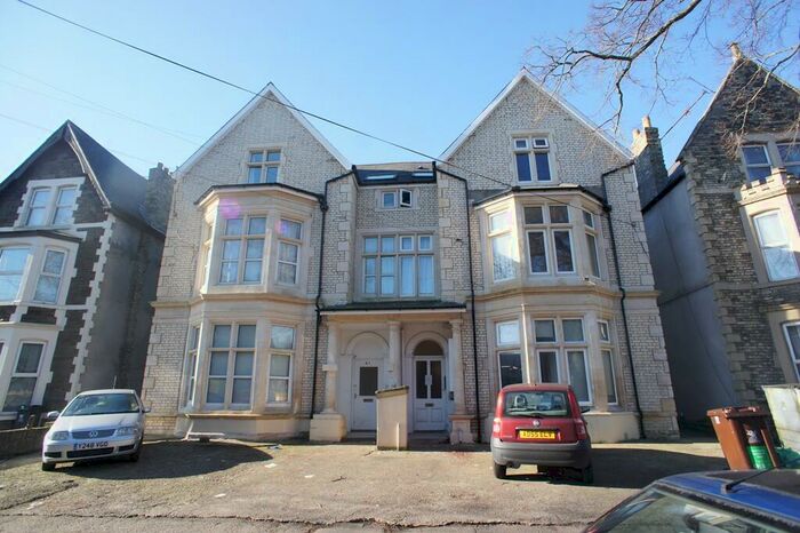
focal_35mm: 24
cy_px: 266
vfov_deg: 53.1
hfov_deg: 73.8
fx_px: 533
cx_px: 400
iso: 200
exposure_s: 1/200
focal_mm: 16
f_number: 6.3
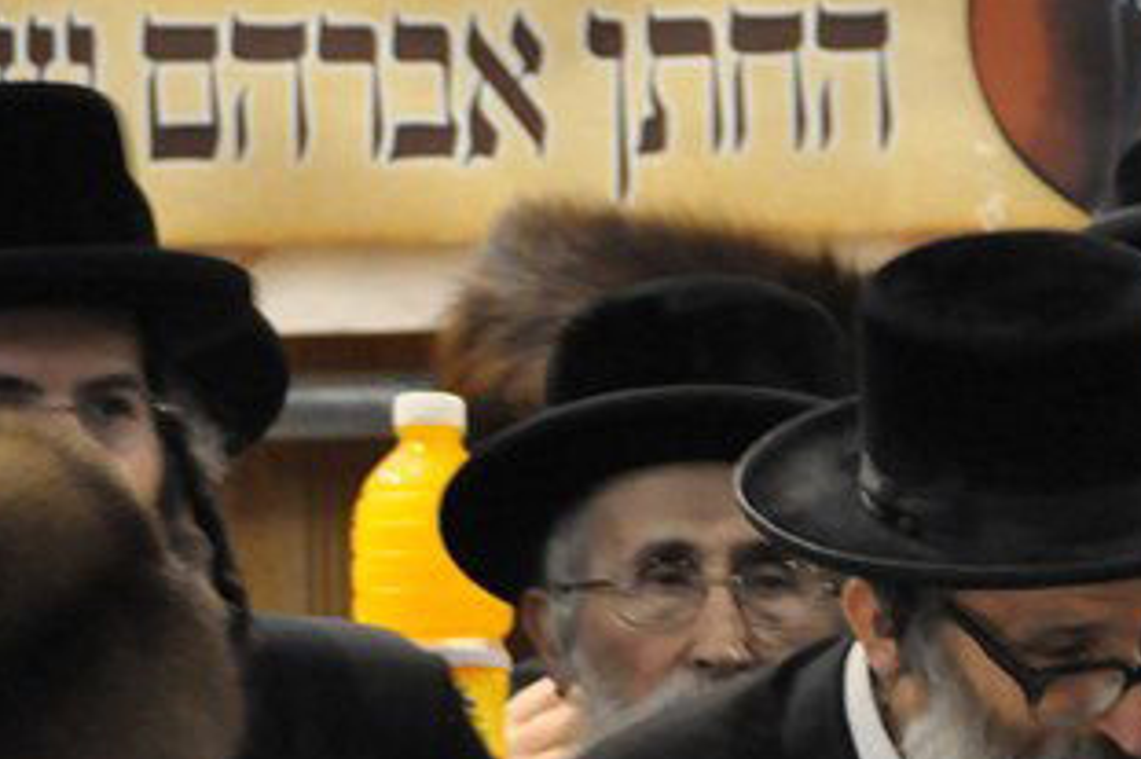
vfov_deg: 2.0
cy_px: 942
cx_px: 1493
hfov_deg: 3.1
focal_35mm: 672
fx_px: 21301
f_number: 5.6
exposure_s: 1/50
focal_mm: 155
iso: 2000
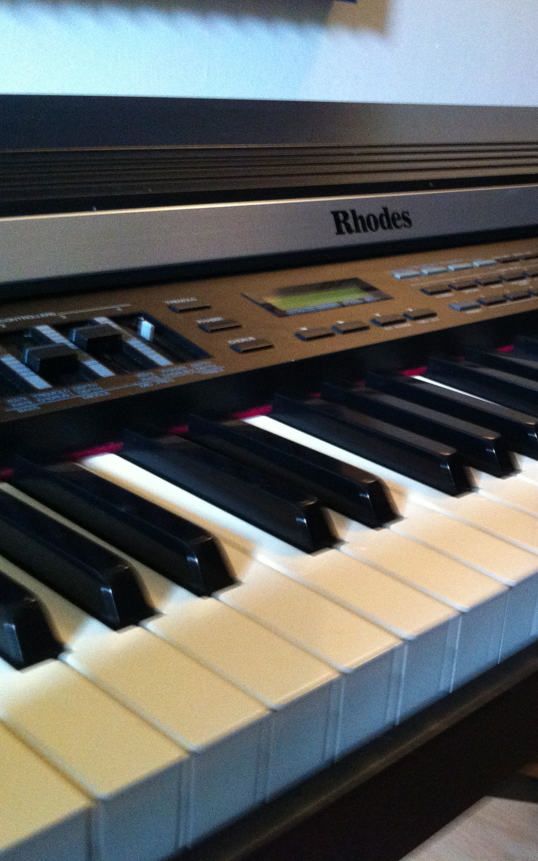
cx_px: 443
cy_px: 428
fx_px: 1173
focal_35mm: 50
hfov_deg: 25.3
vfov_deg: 40.3
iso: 400
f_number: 2.8
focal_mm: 3.85
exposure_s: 1/15
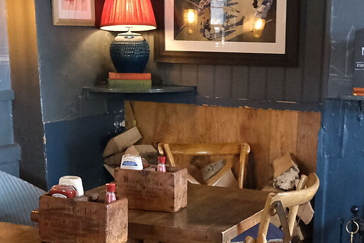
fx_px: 809
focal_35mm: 80
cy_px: 232
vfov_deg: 16.8
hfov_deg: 25.1
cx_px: 264
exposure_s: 1/100
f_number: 2.8
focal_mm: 12
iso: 2500
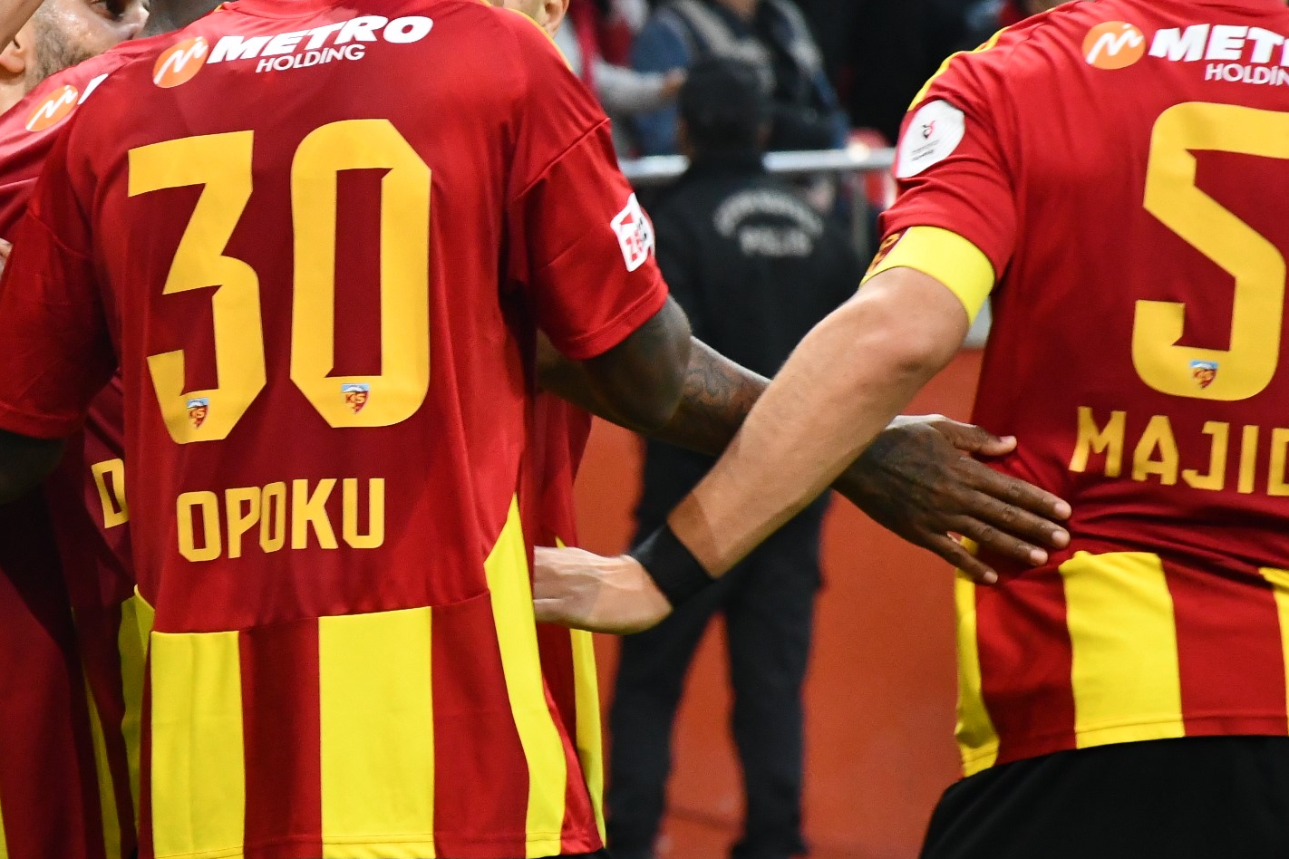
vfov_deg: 3.3
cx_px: 407
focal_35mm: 411
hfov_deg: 5.0
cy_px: 292
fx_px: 14715
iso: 3200
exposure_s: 1/250
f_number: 5.6
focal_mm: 140
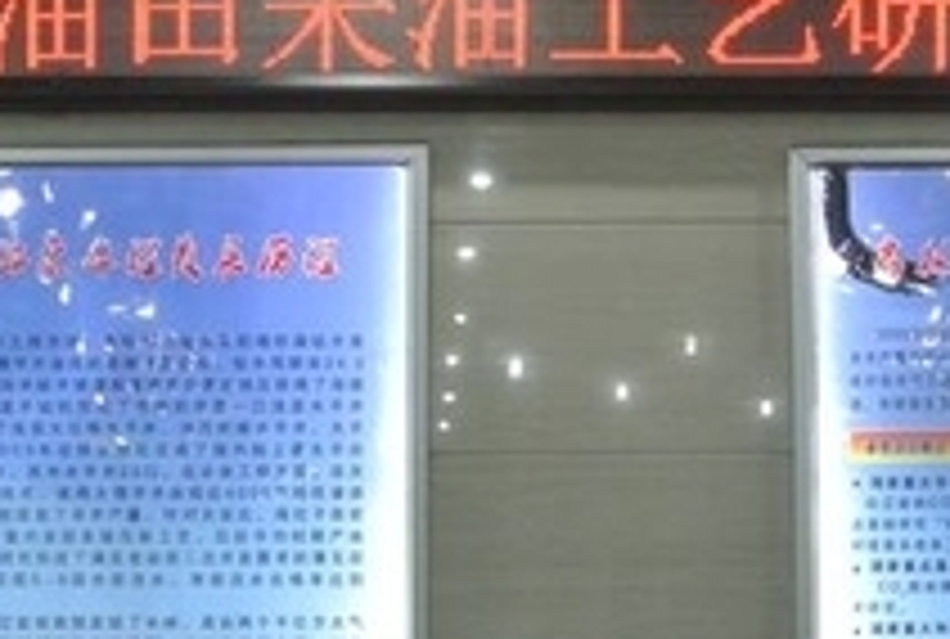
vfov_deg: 13.8
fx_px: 2567
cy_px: 736
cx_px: 410
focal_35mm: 97
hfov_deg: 21.0
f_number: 3.8
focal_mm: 12.2
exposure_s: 1/60
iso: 1100
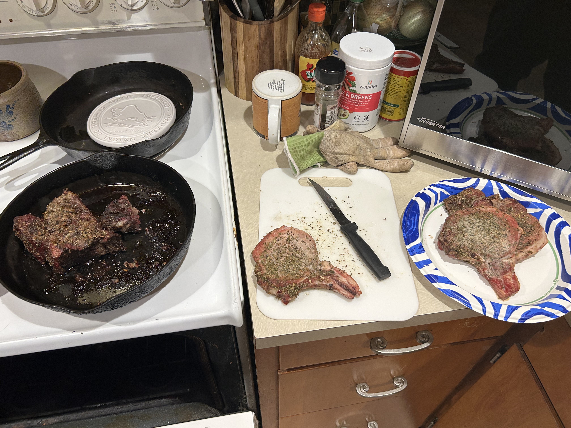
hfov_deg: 67.3
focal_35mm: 26
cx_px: 286
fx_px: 429
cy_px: 214
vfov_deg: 53.1
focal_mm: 5.7
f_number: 1.5
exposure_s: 1/60
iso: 125
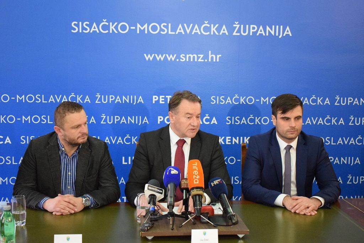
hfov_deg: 35.0
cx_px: 182
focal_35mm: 57
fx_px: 576
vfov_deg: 23.8
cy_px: 122
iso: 6400
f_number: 4.8
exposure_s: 1/60
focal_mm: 38
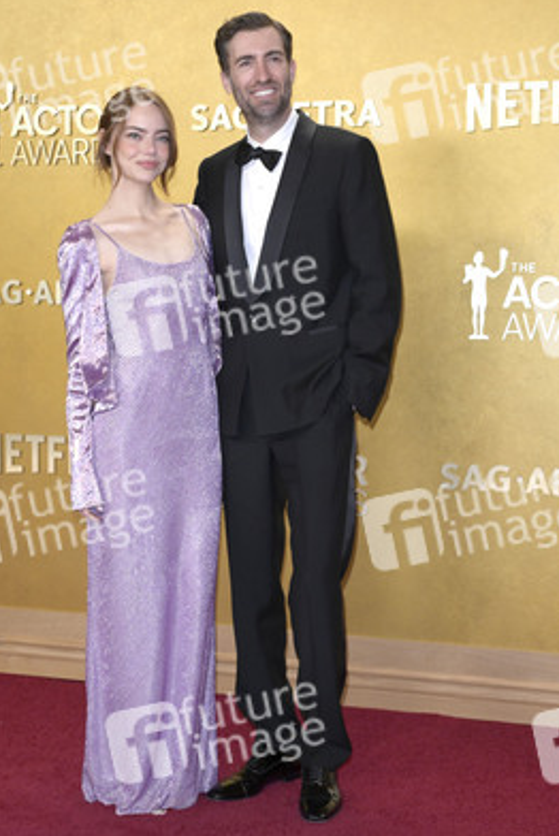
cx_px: 277
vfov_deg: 36.2
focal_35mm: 55
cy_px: 414
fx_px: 1279
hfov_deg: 24.7
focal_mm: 54
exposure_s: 1/200
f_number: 8
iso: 2500
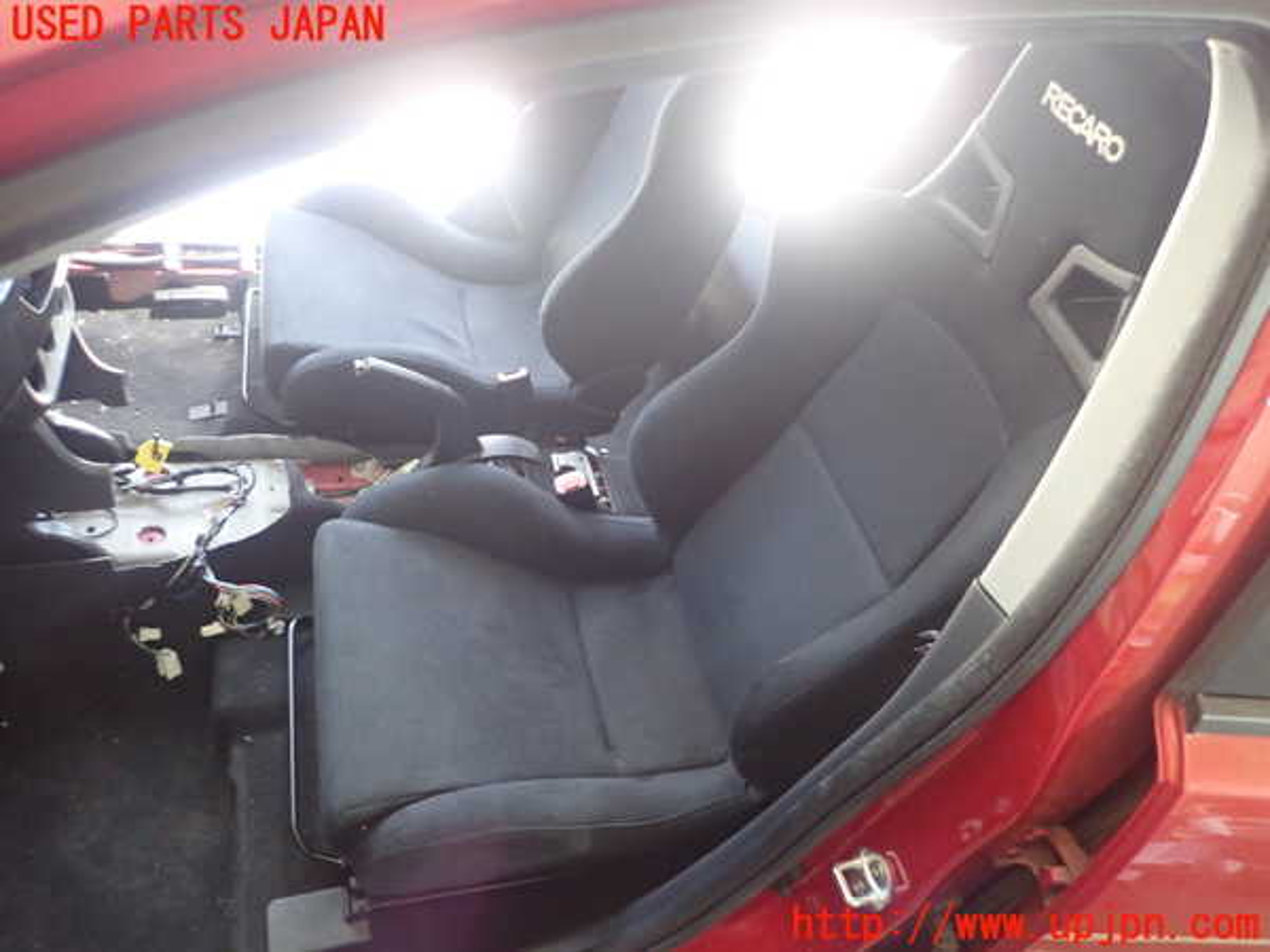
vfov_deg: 54.9
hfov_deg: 69.4
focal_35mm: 25
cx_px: 635
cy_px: 476
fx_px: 917
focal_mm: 4.5
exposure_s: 1/30
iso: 400
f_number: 2
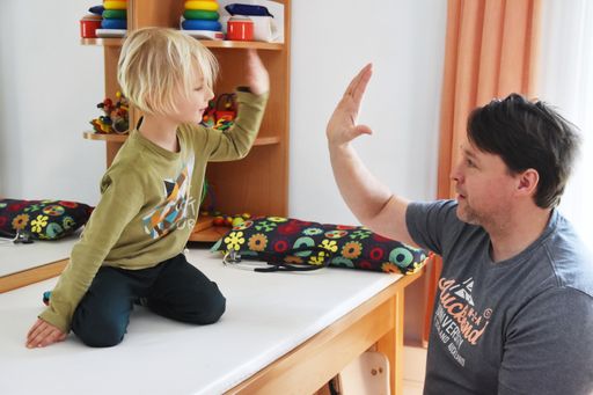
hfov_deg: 33.4
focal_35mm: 60
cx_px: 296
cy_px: 198
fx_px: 988
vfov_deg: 22.6
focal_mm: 40
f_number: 4.5
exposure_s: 1/250
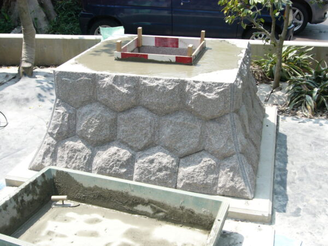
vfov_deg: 31.5
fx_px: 436
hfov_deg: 41.2
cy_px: 123
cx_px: 164
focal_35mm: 46
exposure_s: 1/100
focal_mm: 7.6
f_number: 9
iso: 100
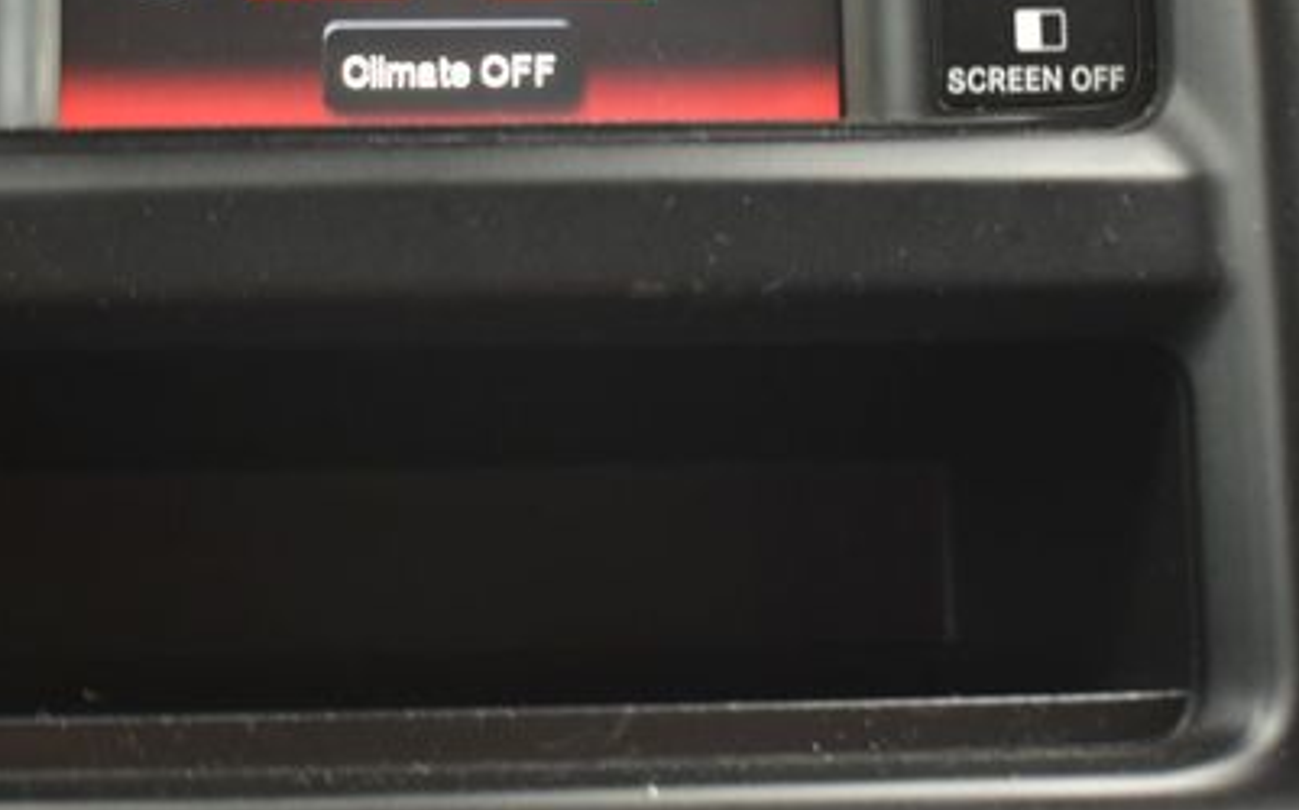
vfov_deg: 15.6
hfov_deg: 24.9
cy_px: 185
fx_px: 2936
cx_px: 502
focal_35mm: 83
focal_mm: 34
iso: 640
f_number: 6.3
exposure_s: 1/15
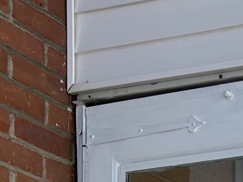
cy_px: 481
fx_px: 1081
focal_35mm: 154
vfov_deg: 8.5
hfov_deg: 11.9
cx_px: 428
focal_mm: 5.7
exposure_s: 1/3077
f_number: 1.5
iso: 50
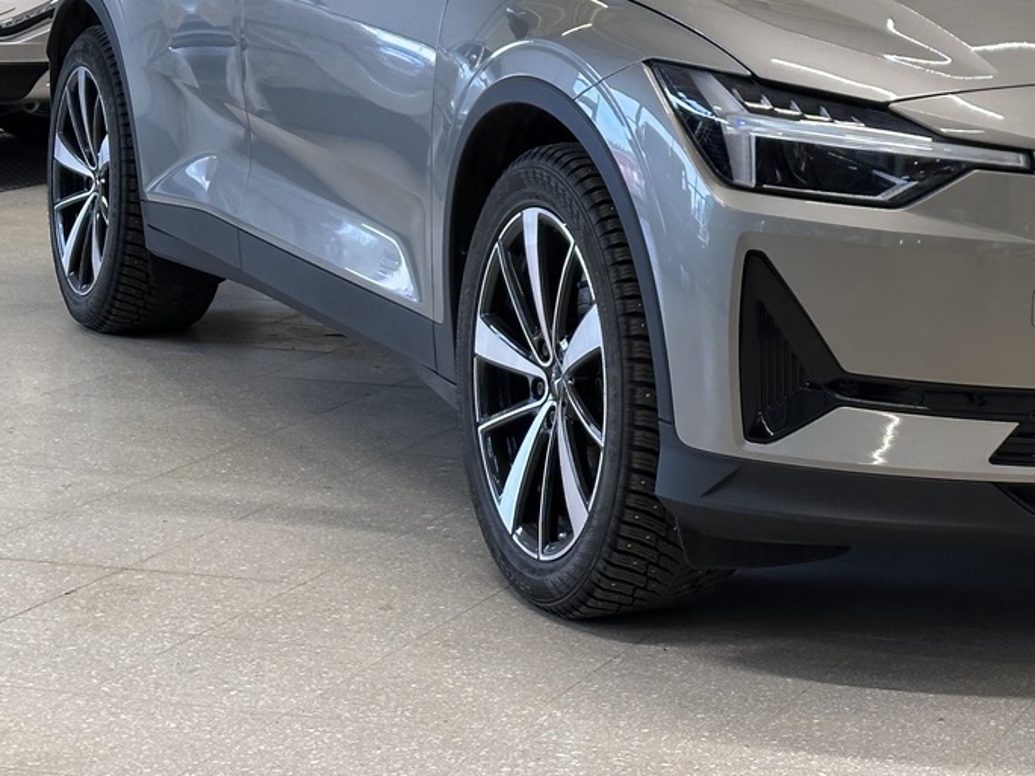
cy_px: -30
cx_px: 900
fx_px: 3020
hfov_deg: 19.2
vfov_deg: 14.4
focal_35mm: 101
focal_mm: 6.86
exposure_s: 1/125
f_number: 1.78
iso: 80
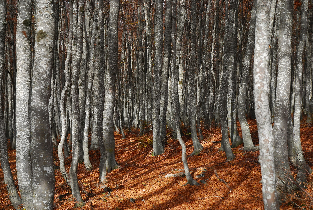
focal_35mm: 66
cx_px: 156
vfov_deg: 20.7
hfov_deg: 30.5
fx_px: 575
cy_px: 105
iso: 200
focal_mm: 44
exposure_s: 1/640
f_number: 4.5
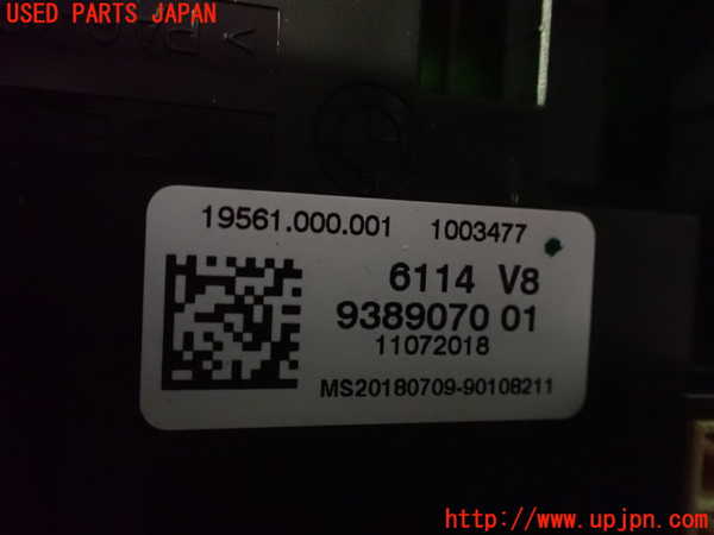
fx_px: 619
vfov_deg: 46.8
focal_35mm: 30
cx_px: 357
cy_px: 268
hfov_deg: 60.0
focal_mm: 5.4
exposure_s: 1/25
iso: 1600
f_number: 2.3
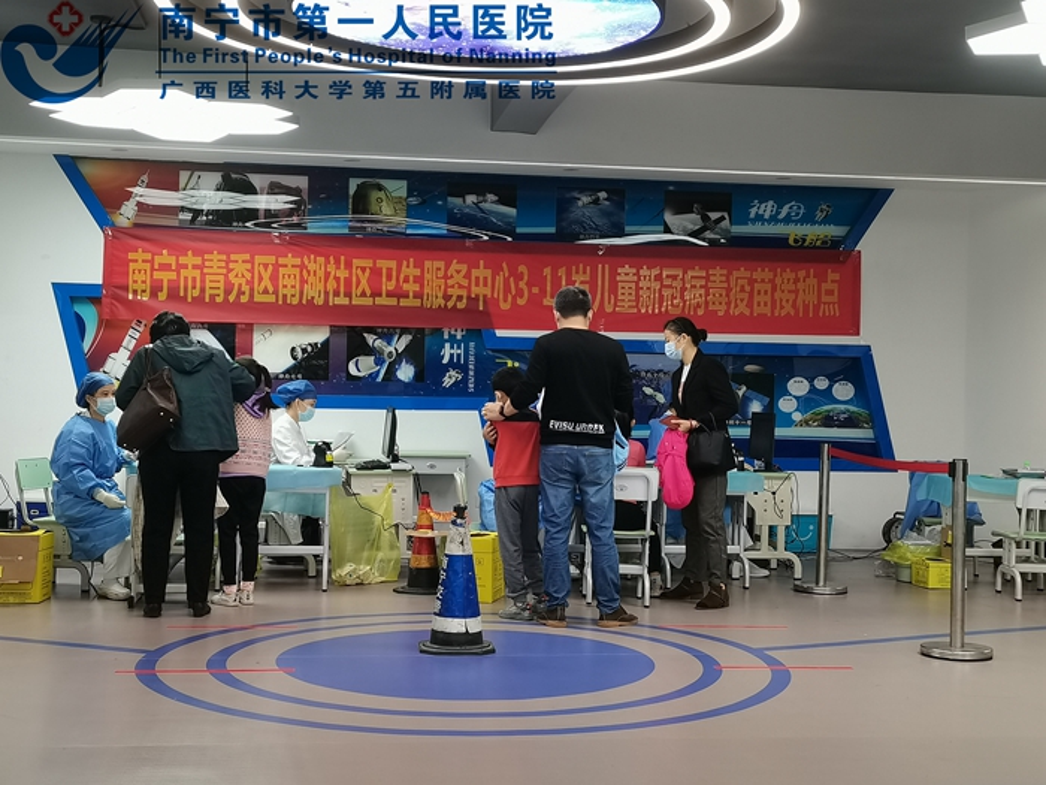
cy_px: 392
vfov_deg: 30.3
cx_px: 523
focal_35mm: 48
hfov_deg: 39.7
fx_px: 1450
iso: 125
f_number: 1.8
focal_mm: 5.58
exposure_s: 1/100
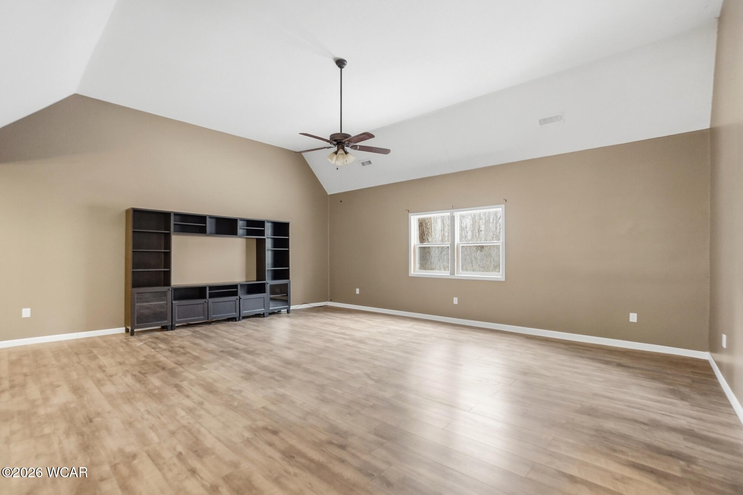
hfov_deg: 100.4
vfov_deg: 77.3
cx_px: 372
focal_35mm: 15
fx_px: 310
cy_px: 248
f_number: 5.6
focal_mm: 10
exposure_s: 1/45
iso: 125
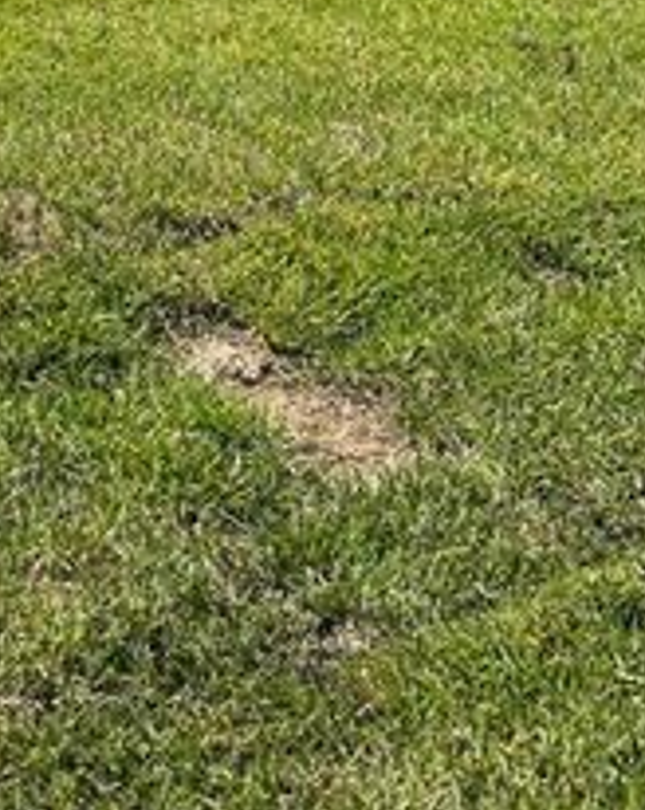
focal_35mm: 76
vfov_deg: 22.8
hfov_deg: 19.1
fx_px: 1819
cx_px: -106
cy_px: -199
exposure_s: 1/3247
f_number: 1.78
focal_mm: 6.86
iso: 80
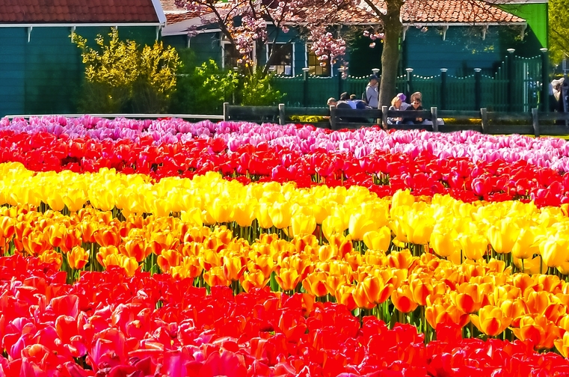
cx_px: -66
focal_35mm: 226
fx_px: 3565
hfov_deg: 9.0
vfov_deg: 6.0
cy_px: -7
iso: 200
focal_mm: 56
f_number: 10
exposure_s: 1/400
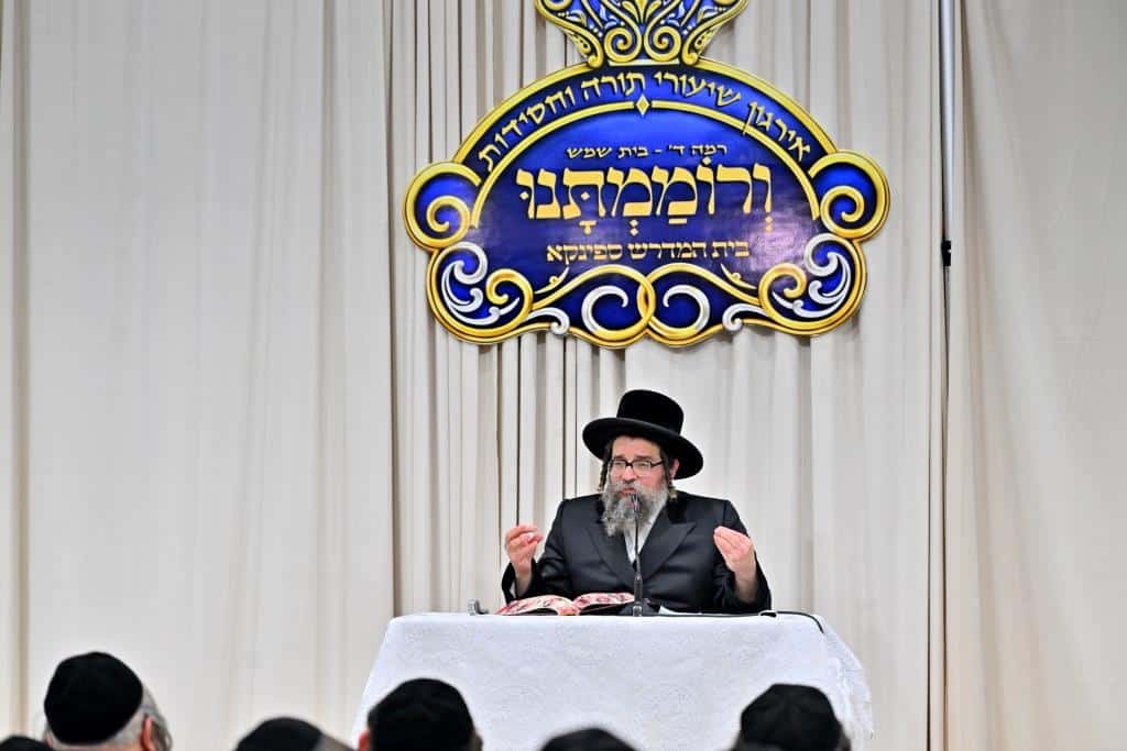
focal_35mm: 120
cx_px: 564
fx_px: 3757
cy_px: 376
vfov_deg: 11.4
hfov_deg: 17.1
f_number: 4
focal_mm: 120
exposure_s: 1/200
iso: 1000
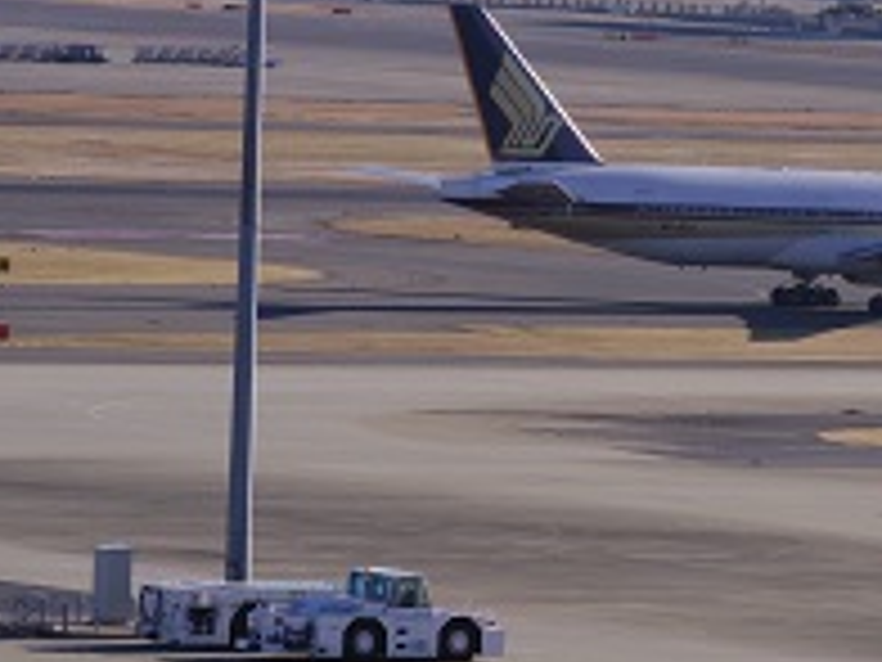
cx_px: 778
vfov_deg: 3.5
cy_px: 158
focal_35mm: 422
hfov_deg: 4.7
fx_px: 10752
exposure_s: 1/200
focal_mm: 45
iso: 100
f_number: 8
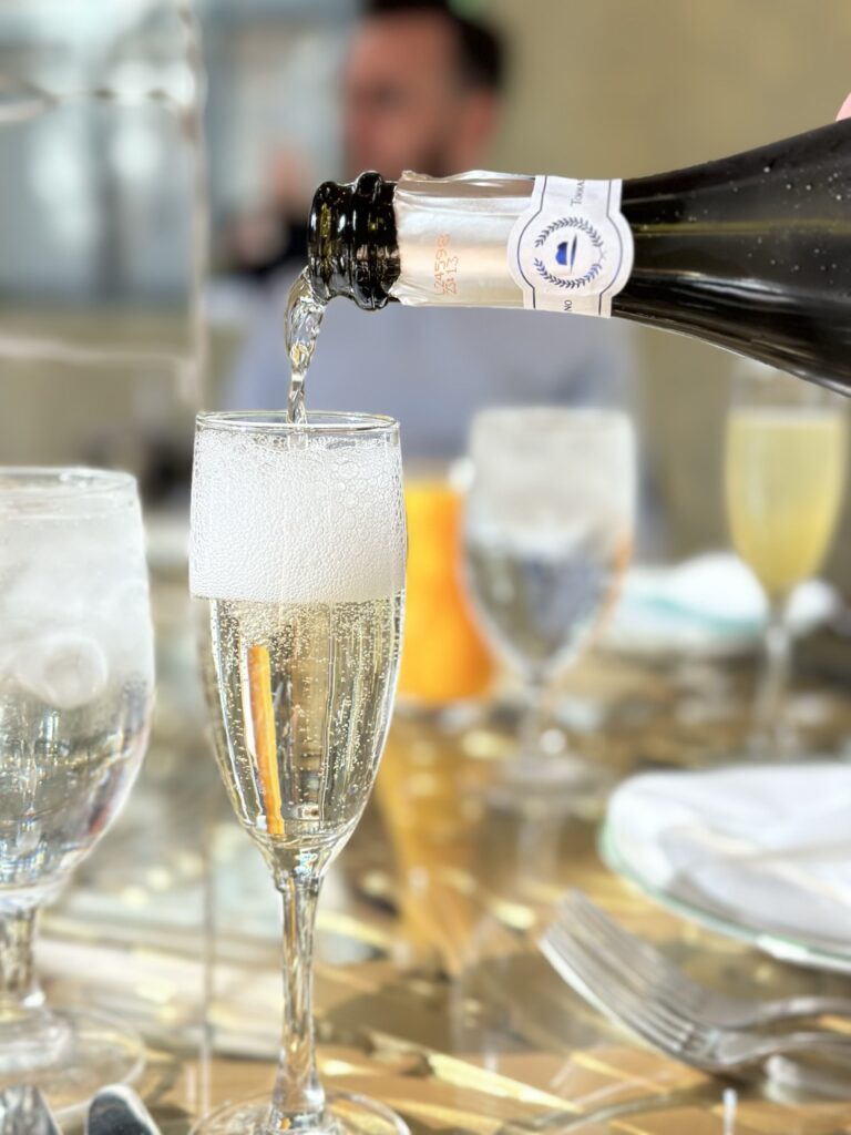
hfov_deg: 30.3
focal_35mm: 48
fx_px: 1573
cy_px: 568
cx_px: 426
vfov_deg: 39.7
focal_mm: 6.86
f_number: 1.78
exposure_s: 1/574
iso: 80
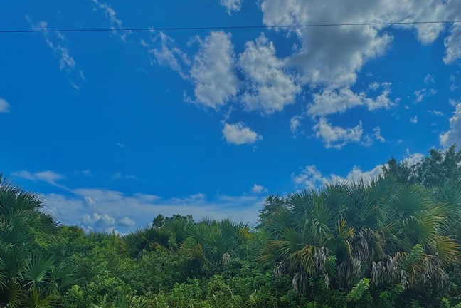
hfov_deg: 76.1
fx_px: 295
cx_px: 233
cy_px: 232
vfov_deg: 52.6
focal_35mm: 23
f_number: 2.2
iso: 50
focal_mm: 2.22
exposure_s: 1/2770
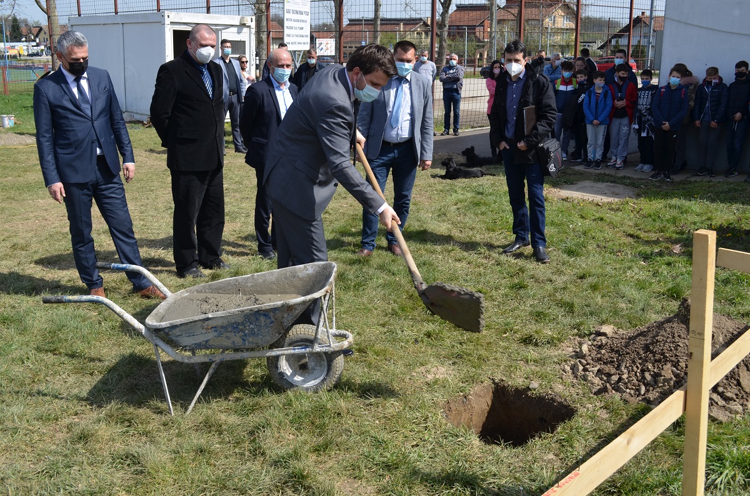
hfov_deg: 53.2
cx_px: 375
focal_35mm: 36
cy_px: 248
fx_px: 748
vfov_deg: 36.7
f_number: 8
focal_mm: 24
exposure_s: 1/250
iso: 140
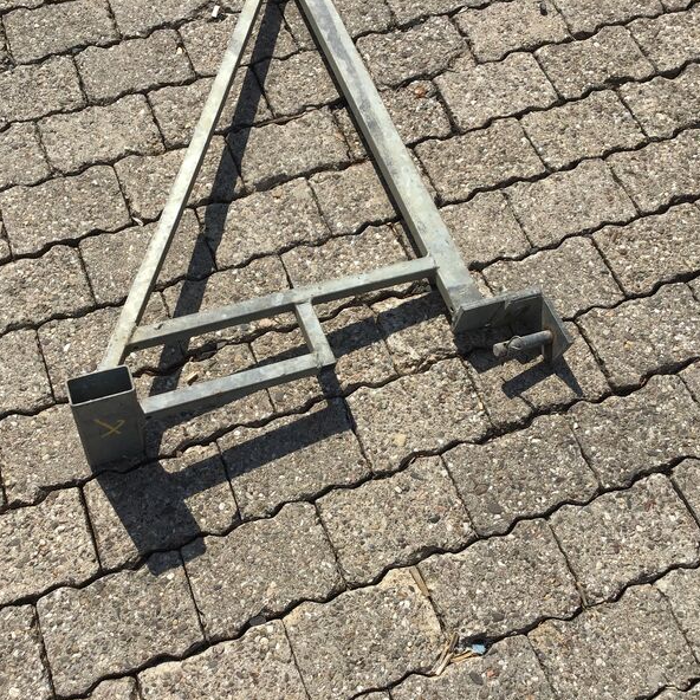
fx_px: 847
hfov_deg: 44.9
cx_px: 317
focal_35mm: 37
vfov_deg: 44.9
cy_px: 350
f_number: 2.4
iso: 25
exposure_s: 1/1456
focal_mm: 3.3
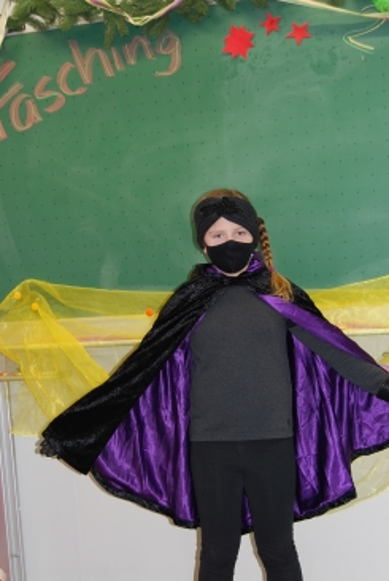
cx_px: 204
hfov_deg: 19.5
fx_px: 1131
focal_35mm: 70
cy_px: 349
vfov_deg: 28.7
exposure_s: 1/60
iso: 200
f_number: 4.8
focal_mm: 38
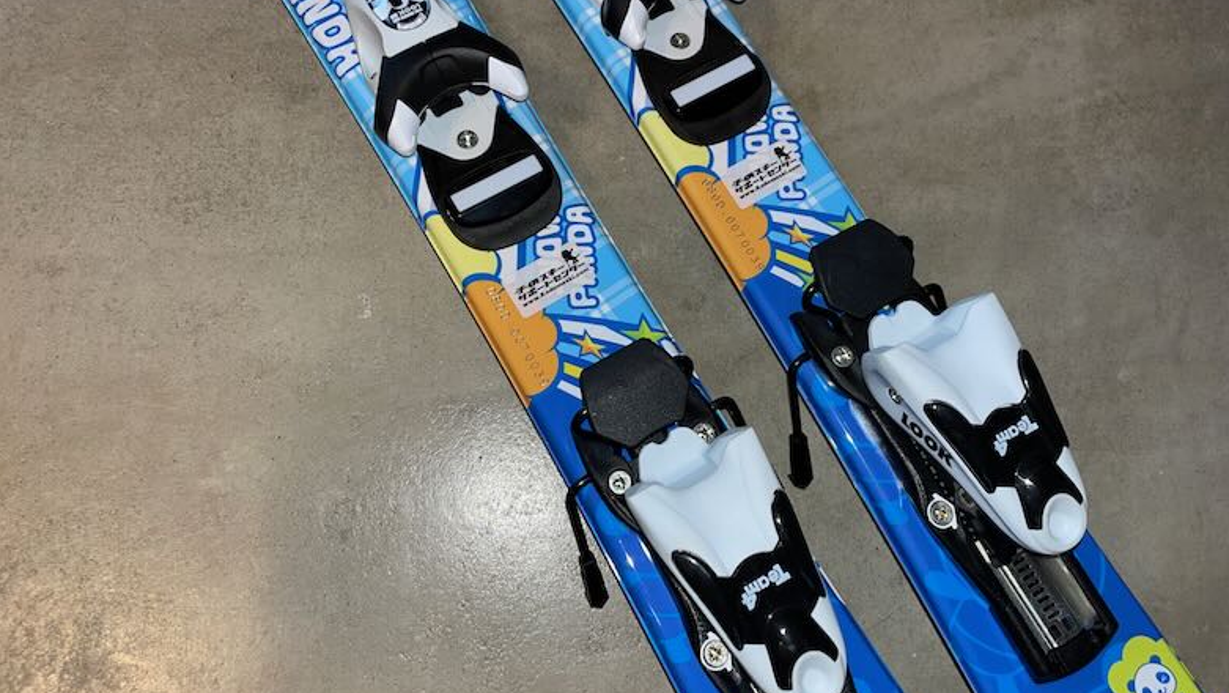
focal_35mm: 29
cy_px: 304
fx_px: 945
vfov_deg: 40.2
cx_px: 626
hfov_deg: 66.0
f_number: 1.6
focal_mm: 4.2
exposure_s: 1/33
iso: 32
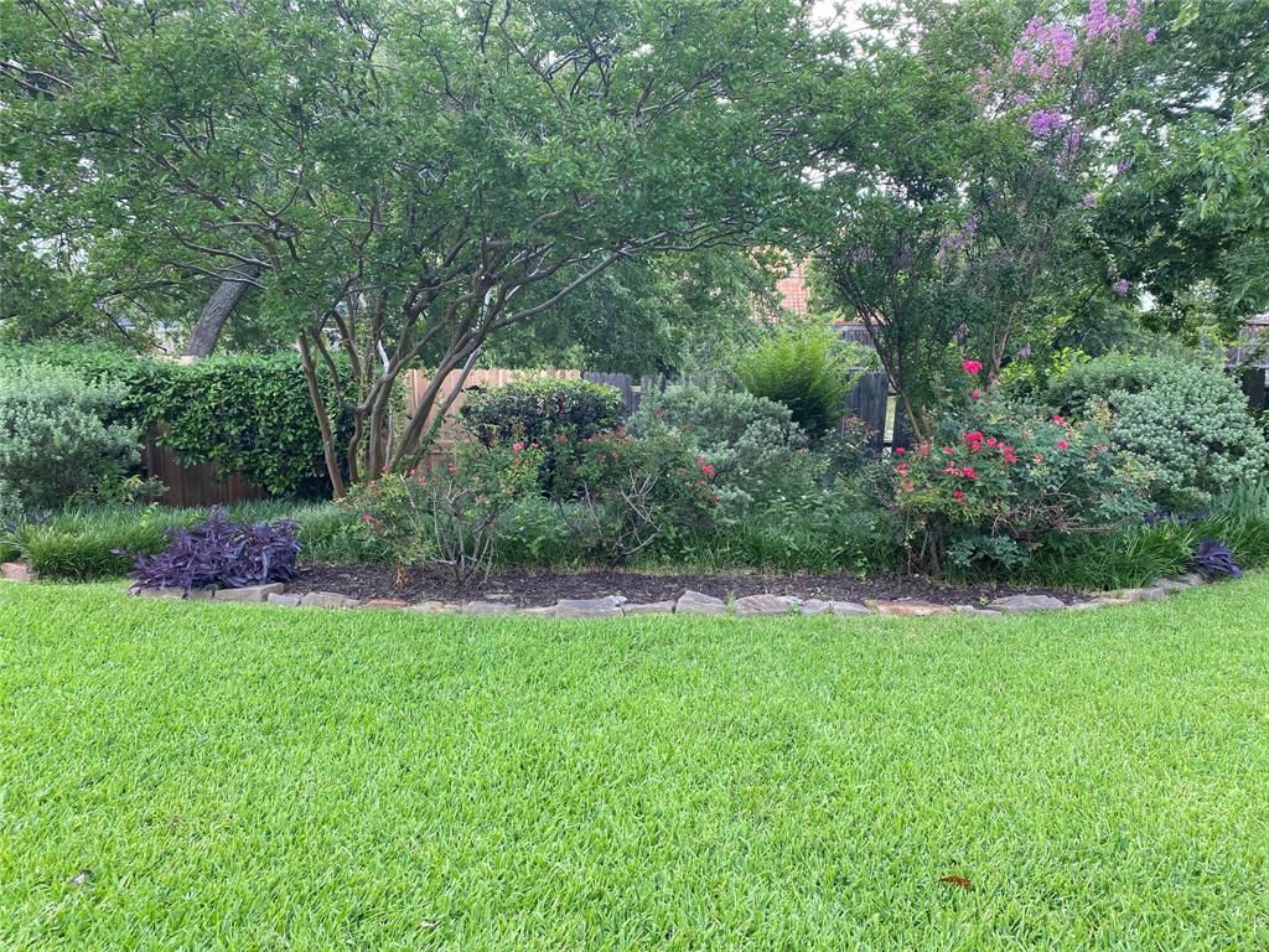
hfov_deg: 67.3
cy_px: 476
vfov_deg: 53.1
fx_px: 953
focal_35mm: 26
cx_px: 634
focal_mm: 4.25
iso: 32
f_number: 1.8
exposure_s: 1/201
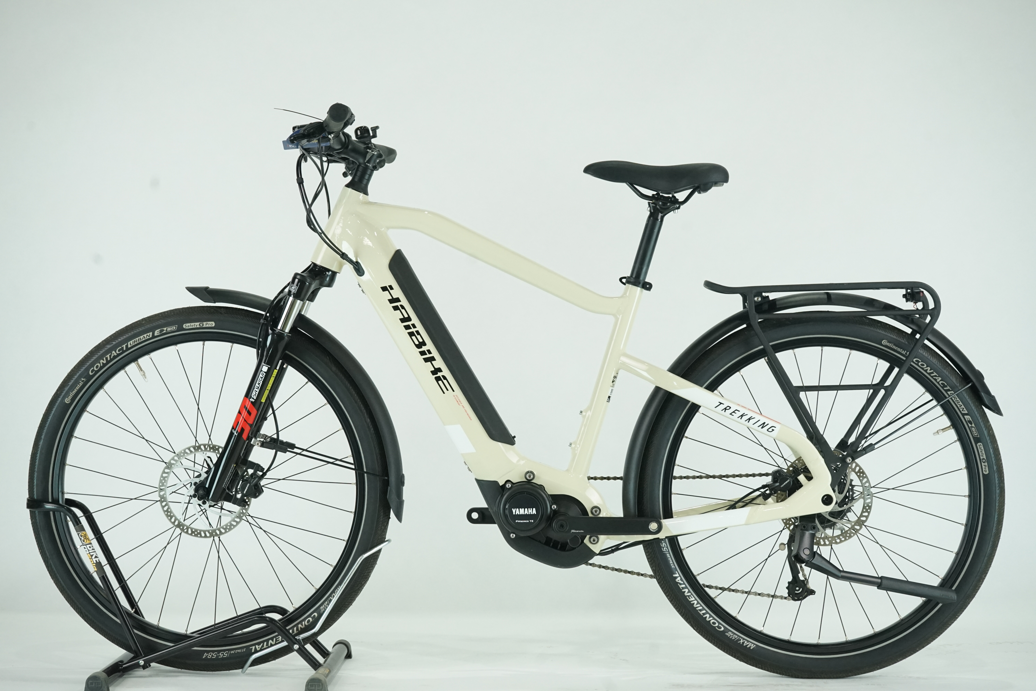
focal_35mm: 60
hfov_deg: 33.4
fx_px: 1727
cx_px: 518
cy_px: 346
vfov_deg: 22.6
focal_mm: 60
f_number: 8
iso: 2500
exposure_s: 1/200
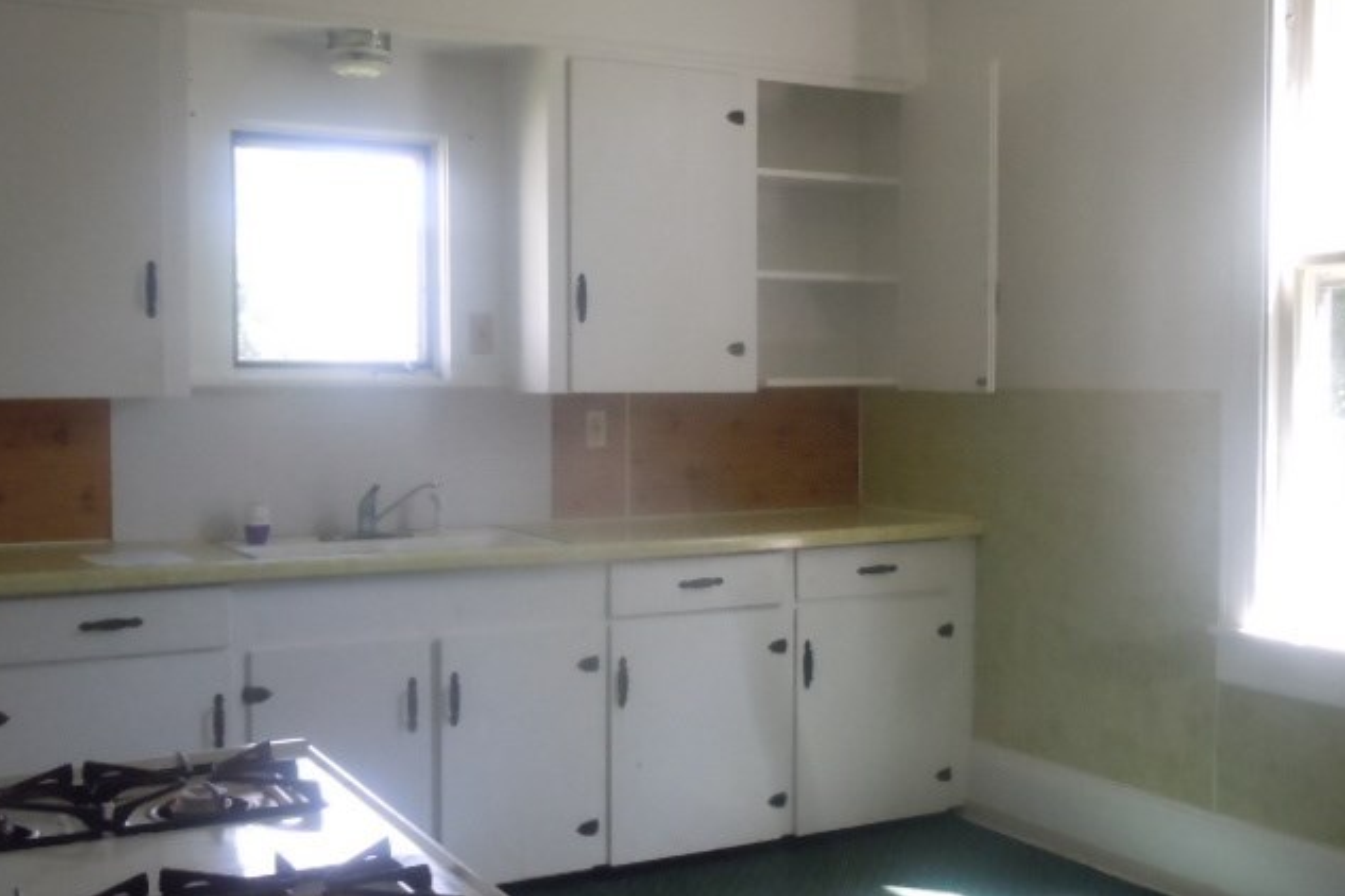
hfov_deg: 47.4
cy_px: 456
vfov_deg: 32.6
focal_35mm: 41
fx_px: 1532
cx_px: 669
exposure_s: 1/80
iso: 800
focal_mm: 6.9
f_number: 4.3
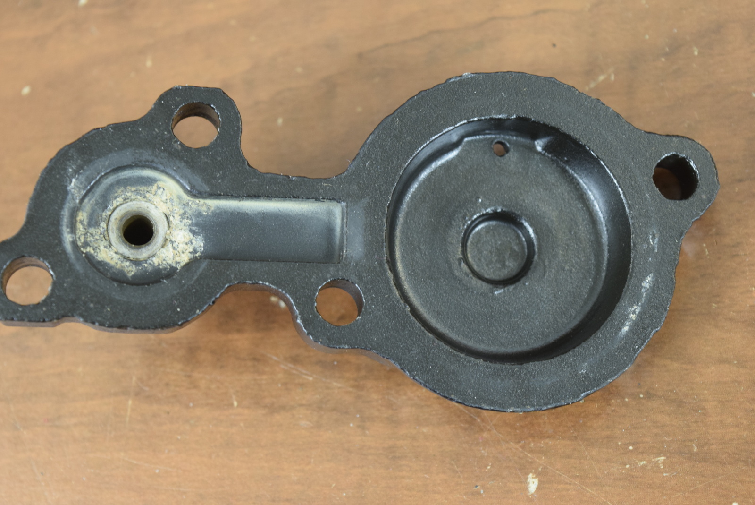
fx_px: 1731
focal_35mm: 82
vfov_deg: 16.6
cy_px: 252
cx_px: 378
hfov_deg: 24.6
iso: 1100
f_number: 5.6
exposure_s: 1/125
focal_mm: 55
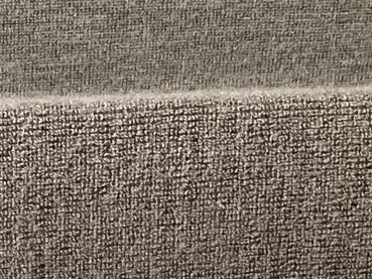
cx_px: -92
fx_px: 1365
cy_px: 545
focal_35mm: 127
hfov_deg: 14.9
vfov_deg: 10.7
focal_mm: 3.3
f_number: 2.4
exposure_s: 1/40
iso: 400
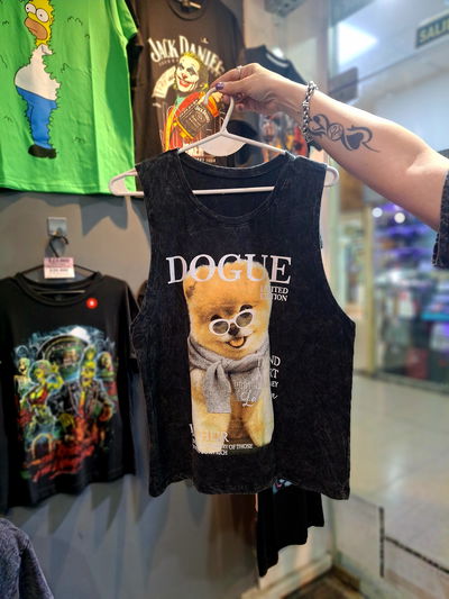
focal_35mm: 23
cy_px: 300
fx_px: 398
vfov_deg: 73.9
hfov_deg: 58.9
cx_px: 224
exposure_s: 1/50
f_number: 1.8
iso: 200
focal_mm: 5.54
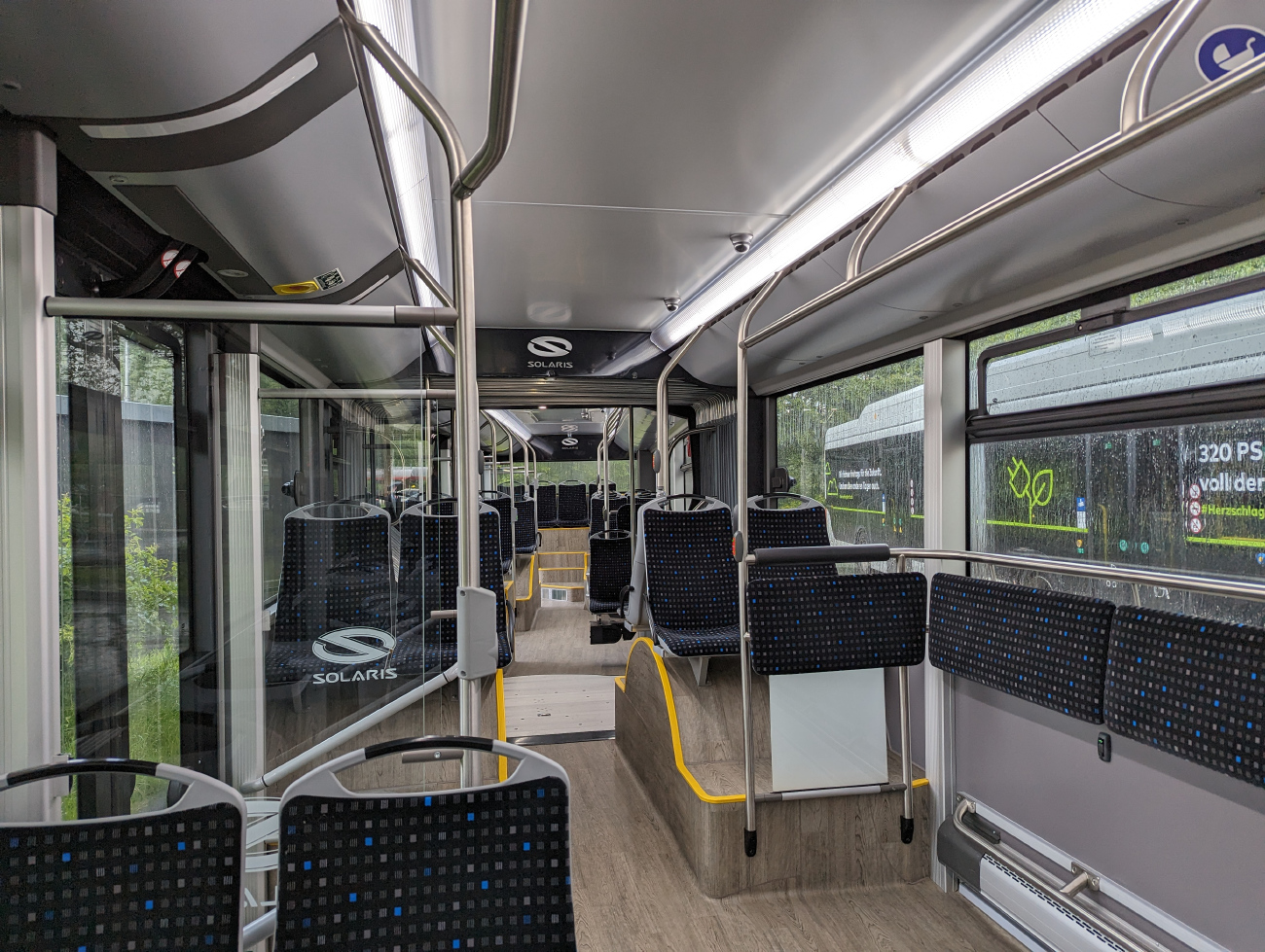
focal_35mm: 24
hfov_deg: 71.5
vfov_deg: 56.9
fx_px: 878
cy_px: 476
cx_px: 632
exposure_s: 1/67
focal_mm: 6.81
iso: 40
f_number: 1.85
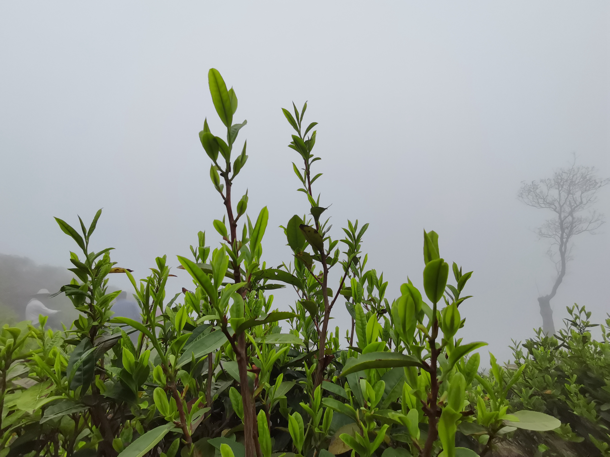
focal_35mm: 17
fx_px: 300
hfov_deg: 91.0
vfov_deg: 74.7
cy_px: 228
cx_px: 305
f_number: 2.4
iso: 50
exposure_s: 1/683
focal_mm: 1.78
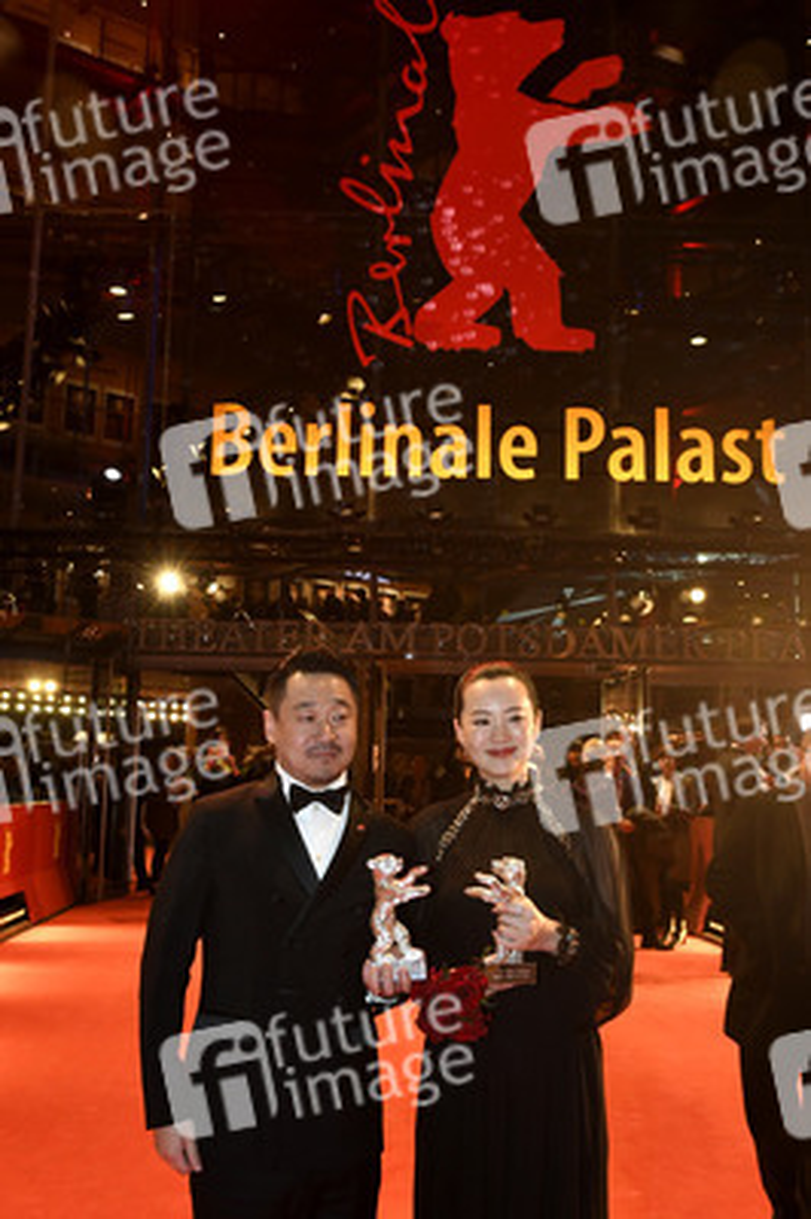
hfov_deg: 38.8
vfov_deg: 55.8
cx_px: 406
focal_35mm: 34
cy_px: 610
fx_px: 1151
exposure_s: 1/125
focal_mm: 23
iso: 1600
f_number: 6.3
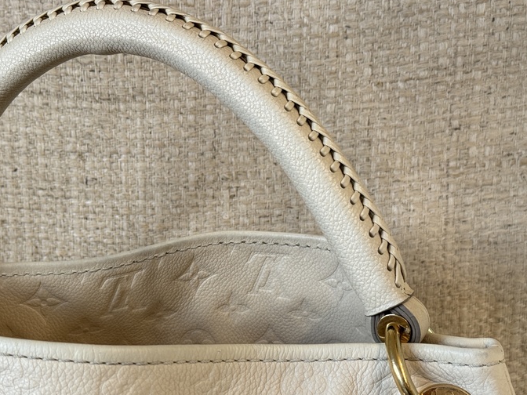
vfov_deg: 20.3
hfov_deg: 26.9
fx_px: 1096
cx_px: 190
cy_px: 273
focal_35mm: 72
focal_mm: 6.76
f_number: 1.78
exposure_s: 1/50
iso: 80
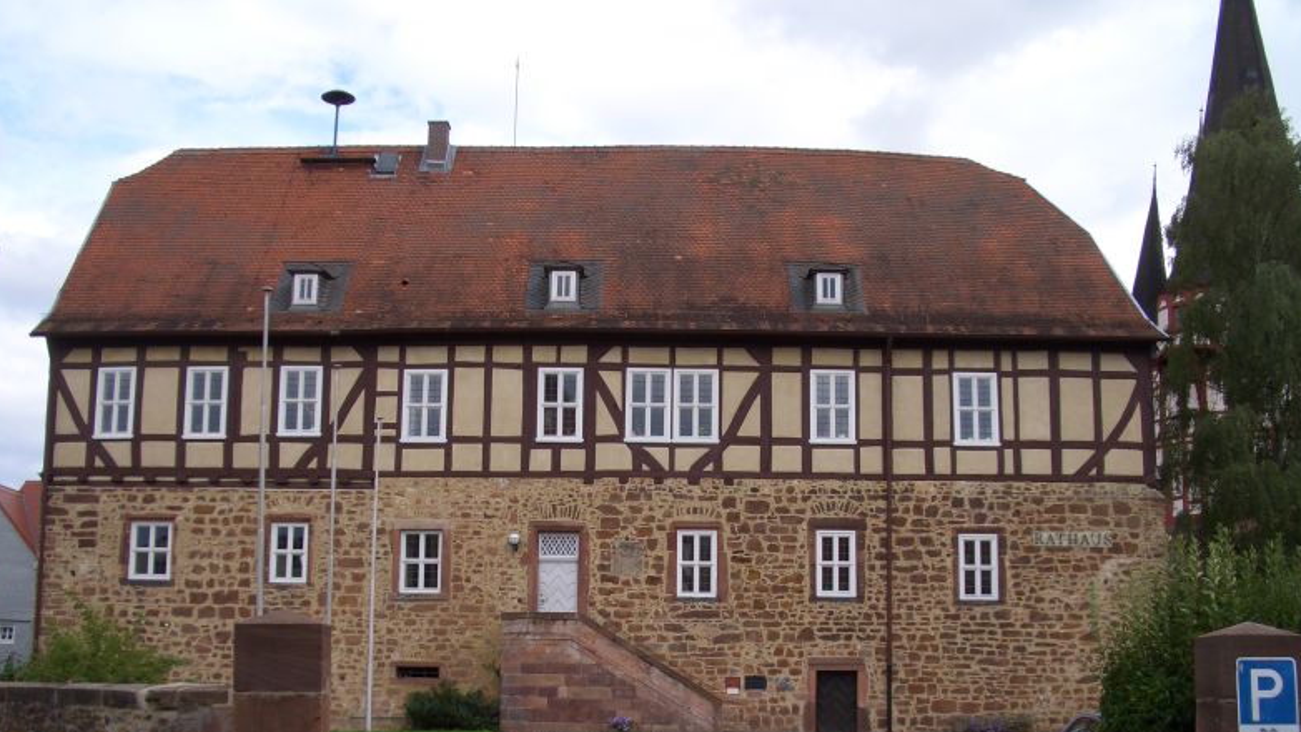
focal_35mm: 39
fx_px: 1345
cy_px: 497
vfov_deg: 30.2
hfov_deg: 51.6
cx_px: 650
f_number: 4.3
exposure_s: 1/250
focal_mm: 5.8
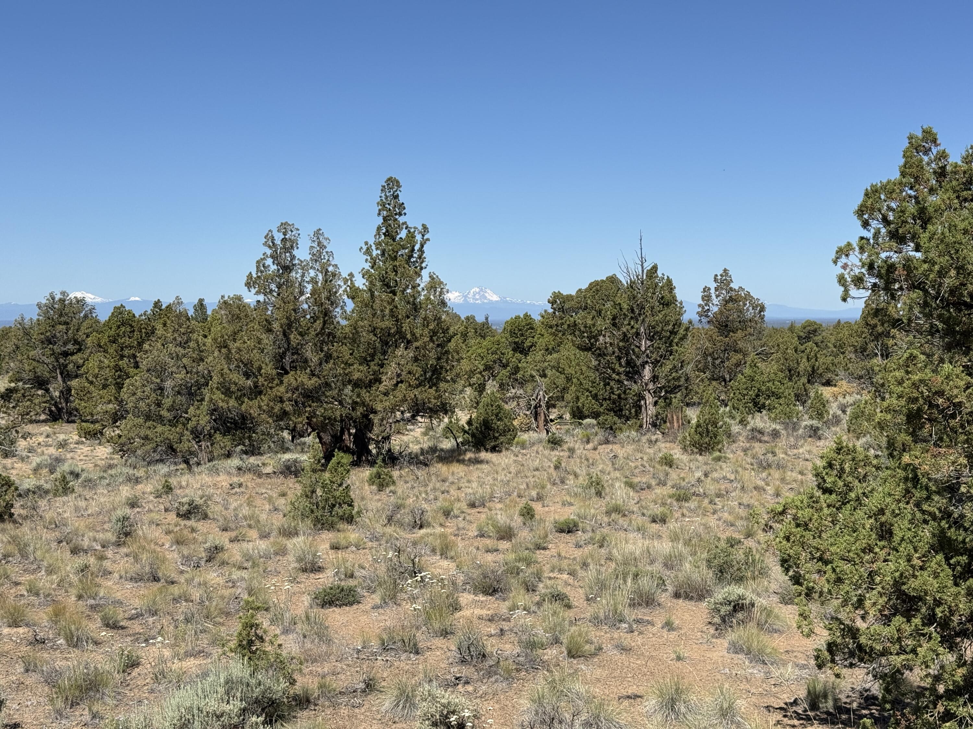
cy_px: 364
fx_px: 1349
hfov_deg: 39.7
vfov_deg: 30.3
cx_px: 486
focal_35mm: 48
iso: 64
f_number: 1.78
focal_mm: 6.76
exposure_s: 1/4310
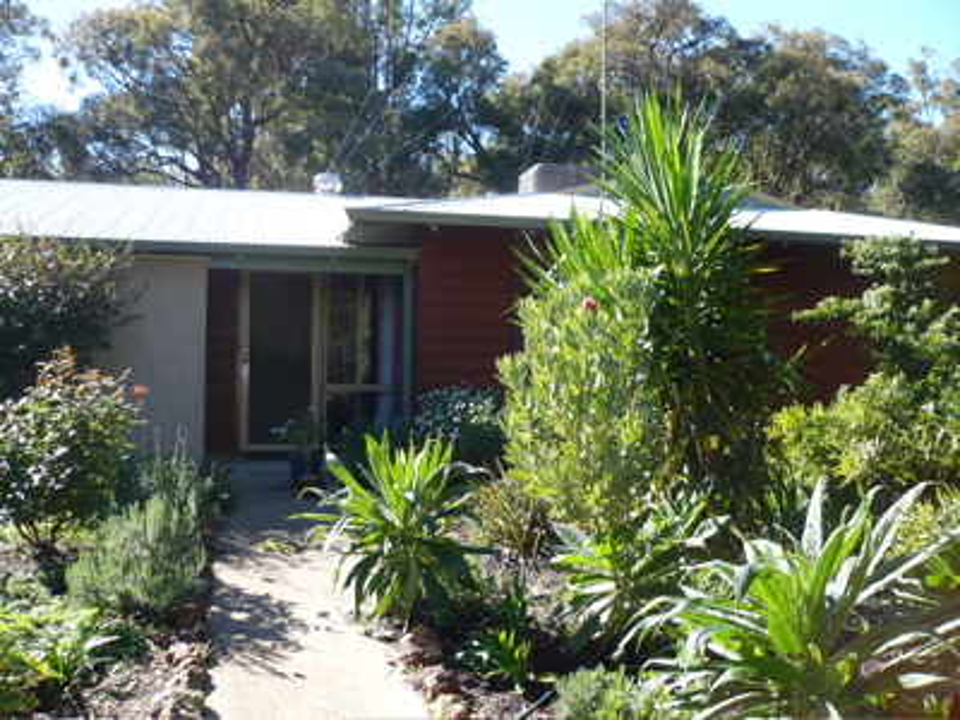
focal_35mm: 35
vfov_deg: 40.7
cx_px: 480
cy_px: 360
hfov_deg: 52.6
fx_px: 971
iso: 100
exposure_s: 1/250
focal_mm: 5.8
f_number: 2.8
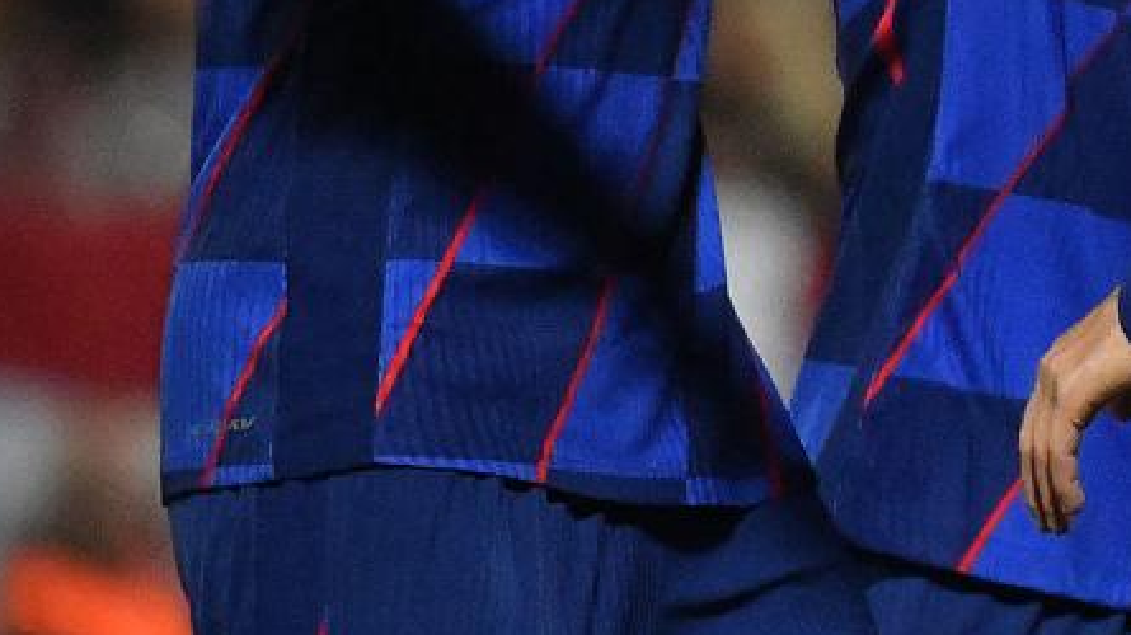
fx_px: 38405
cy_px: 6
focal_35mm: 1281
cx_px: 1777
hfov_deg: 1.7
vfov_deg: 0.9
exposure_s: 1/1600
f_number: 4
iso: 6400
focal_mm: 340
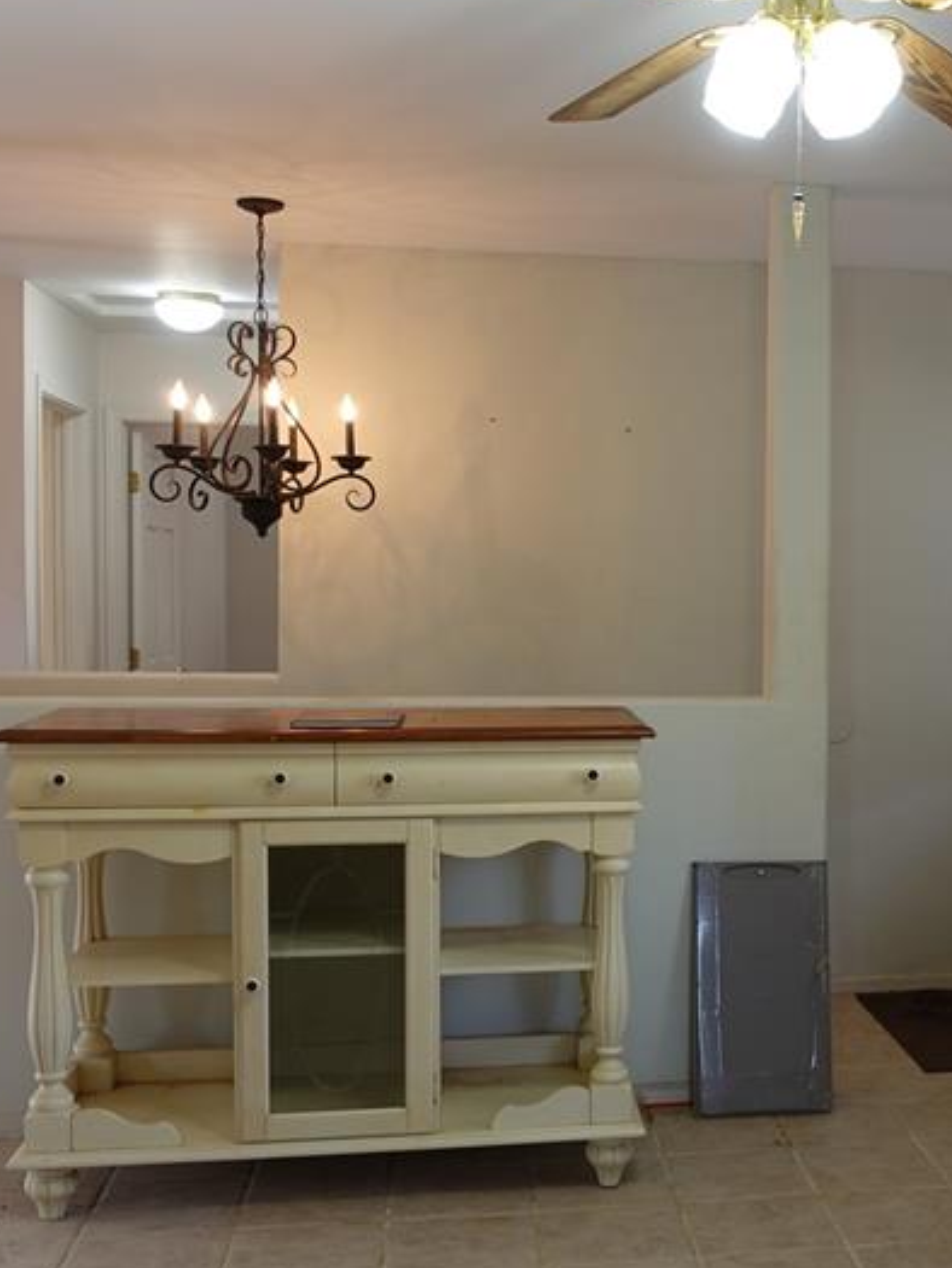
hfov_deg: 31.1
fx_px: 1649
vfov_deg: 42.0
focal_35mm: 45
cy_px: 676
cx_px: 812
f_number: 3.2
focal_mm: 9.4
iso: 125
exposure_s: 1/30
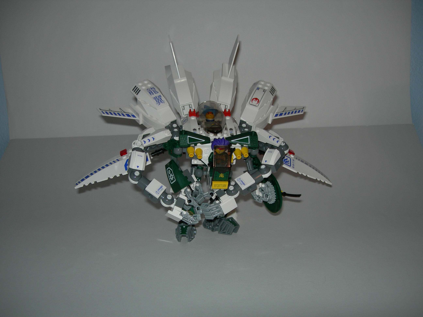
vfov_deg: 37.7
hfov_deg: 49.0
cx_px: 212
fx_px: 464
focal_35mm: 38
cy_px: 158
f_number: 2.8
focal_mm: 7.8
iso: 50
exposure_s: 1/60.1
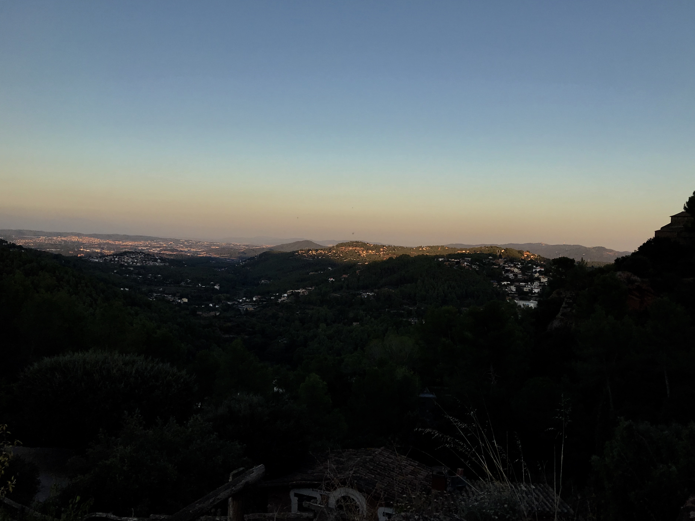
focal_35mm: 30
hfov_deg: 59.9
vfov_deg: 46.8
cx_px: 367
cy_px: 262
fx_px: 602
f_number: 1.8
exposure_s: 1/1212
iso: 20
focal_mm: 3.99
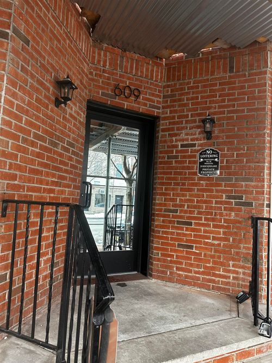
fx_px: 252
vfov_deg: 71.6
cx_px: 136
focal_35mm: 24
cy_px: 182
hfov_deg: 56.8
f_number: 1.78
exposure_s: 1/121
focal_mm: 6.86
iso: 160
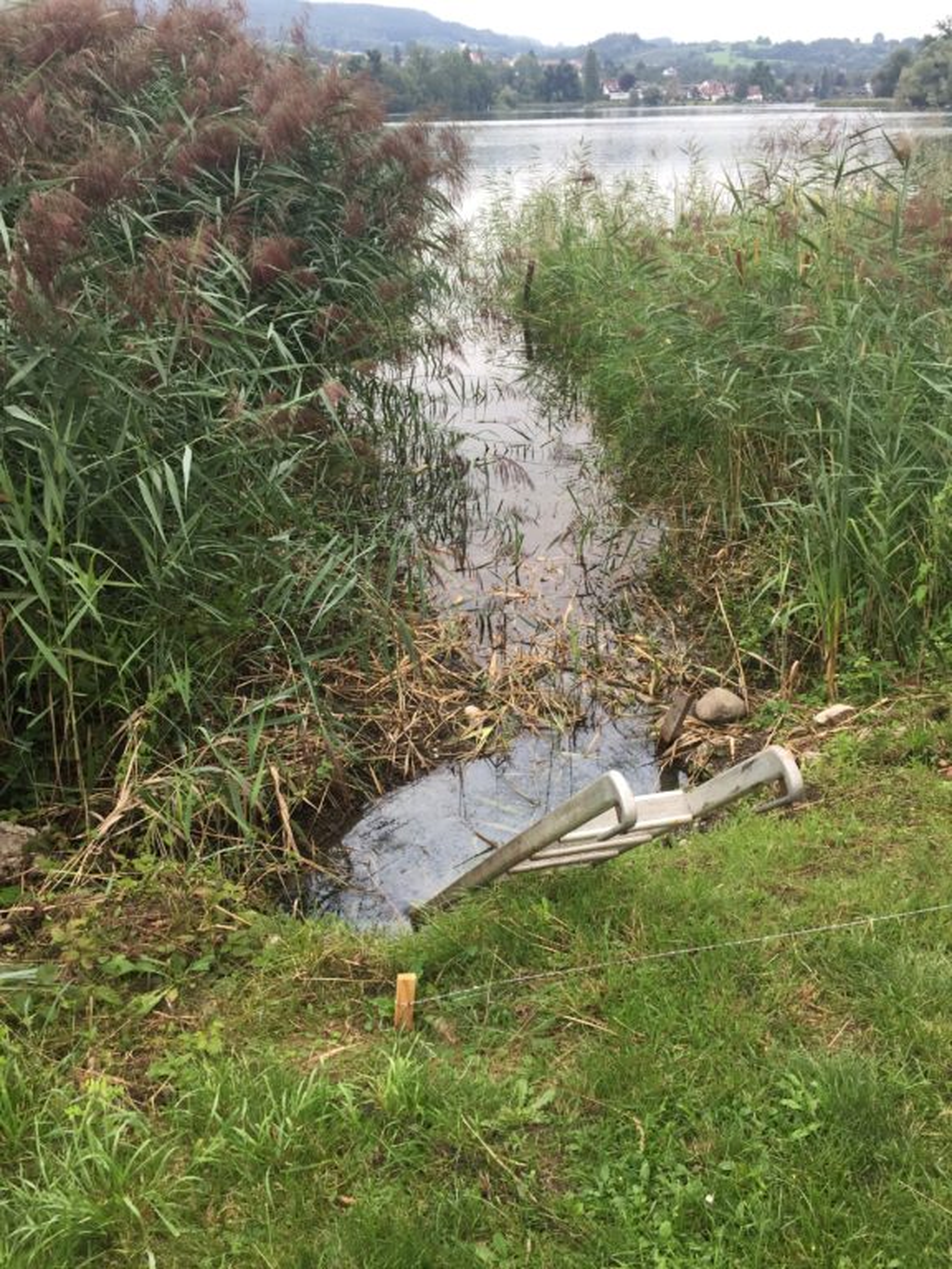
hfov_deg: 48.2
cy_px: 634
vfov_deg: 61.7
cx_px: 476
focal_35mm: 29
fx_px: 1063
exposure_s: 1/100
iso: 50
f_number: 2.2
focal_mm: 4.15
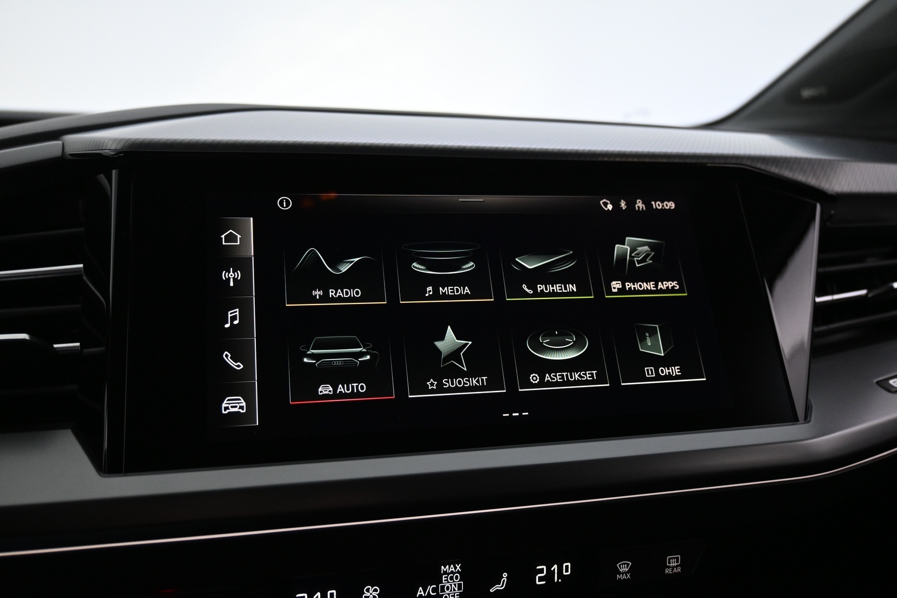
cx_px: 448
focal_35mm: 31
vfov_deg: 42.6
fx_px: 766
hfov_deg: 60.7
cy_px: 299
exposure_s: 1/30
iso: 1250
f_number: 3.8
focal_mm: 20.5
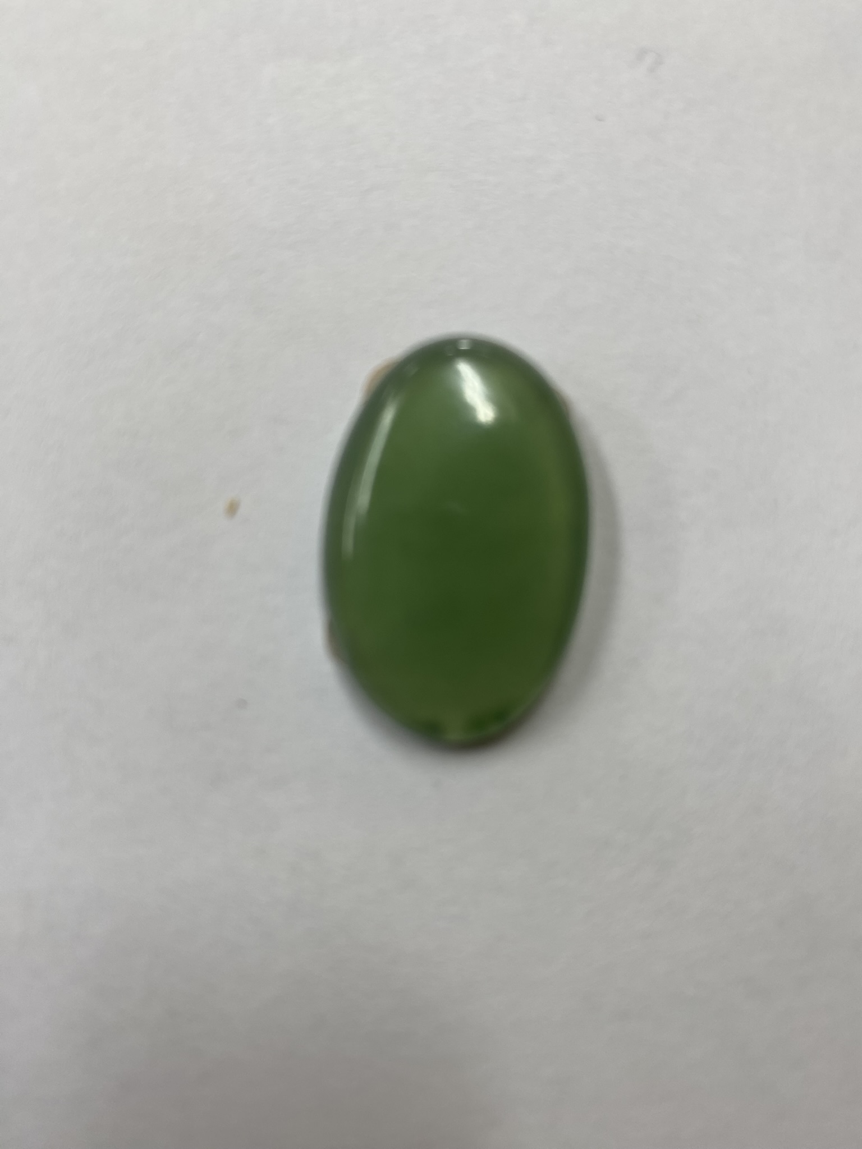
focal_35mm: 25
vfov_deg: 69.4
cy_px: 574
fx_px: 830
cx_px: 431
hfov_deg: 54.9
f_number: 1.8
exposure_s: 1/60
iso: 64
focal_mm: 4.25
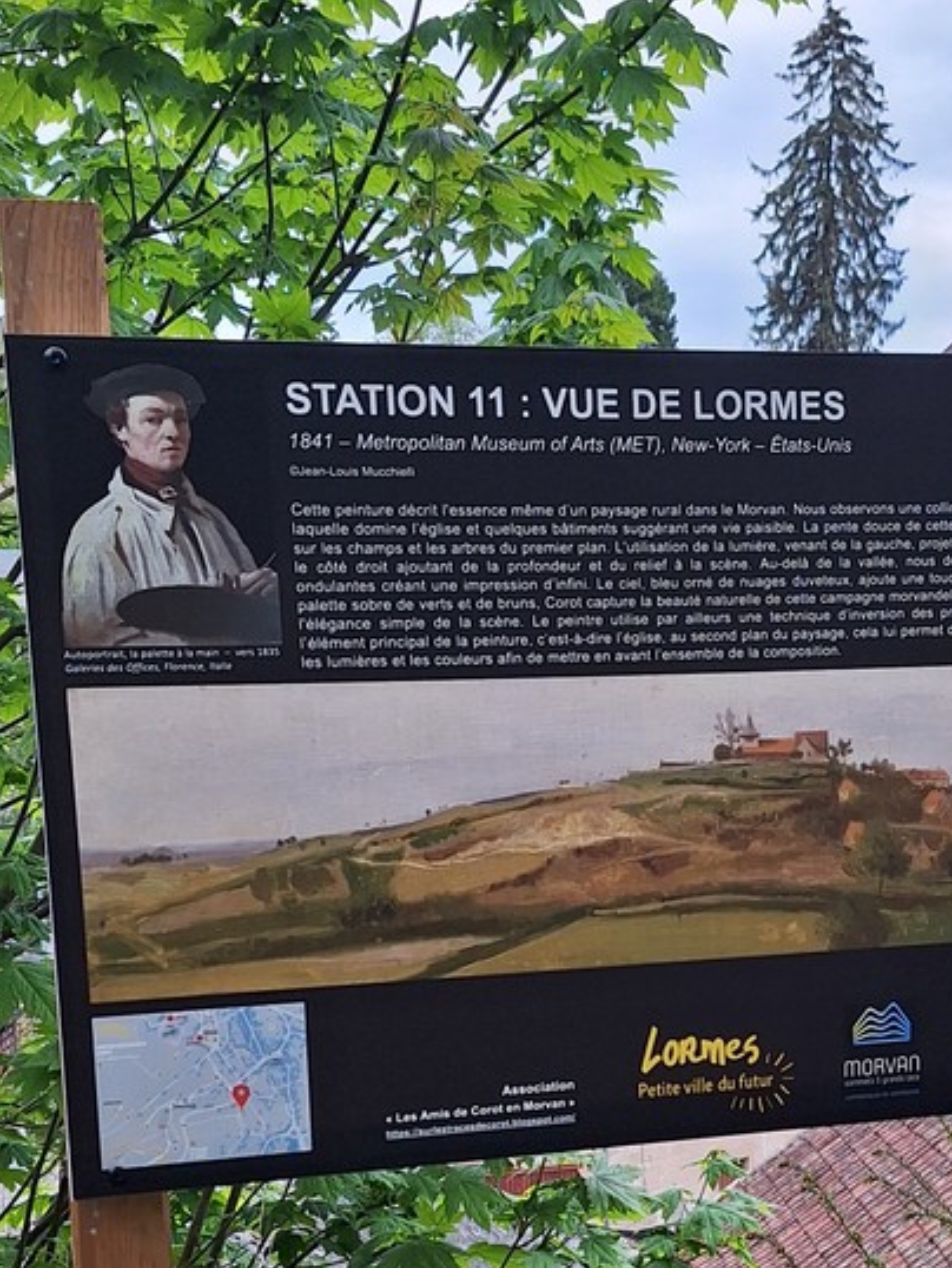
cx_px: 730
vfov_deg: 33.2
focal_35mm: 57
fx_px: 2088
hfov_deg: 25.3
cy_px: 920
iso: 40
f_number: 1.8
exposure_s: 1/339
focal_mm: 5.54
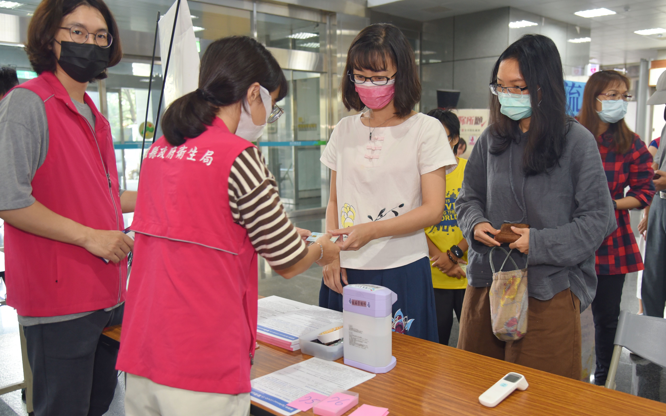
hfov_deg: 58.1
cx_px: 348
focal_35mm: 33
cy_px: 213
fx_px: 599
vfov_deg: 38.3
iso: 800
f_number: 4
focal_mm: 30
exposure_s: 1/60
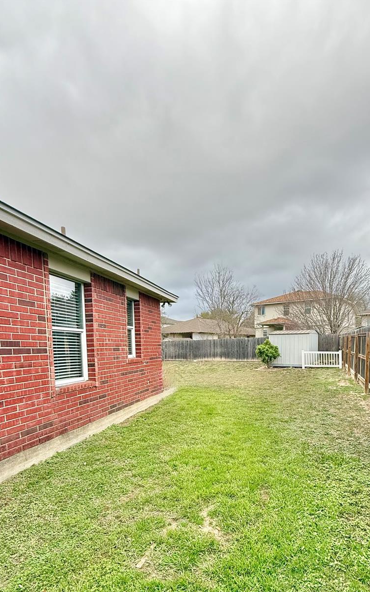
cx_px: 228
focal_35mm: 19
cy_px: 377
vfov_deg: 85.9
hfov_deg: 61.5
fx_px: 307
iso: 50
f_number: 2.2
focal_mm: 2.22
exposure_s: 1/970
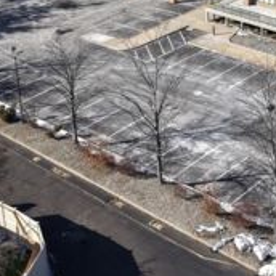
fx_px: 713
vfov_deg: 20.0
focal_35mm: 79
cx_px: 348
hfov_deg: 20.3
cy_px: -90
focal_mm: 8.67
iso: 160
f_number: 1.8
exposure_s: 1/3200
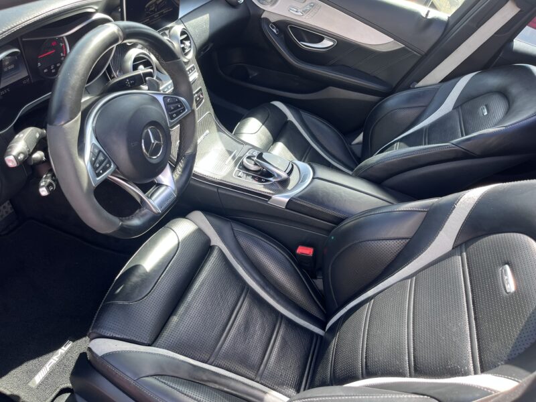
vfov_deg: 53.1
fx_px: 403
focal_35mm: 26
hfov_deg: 67.3
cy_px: 201
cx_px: 268
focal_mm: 5.1
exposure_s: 1/123
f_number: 1.6
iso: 40
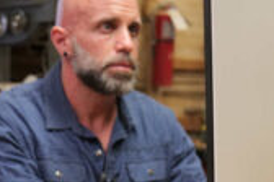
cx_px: 170
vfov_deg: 12.4
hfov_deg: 18.6
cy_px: 127
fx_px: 837
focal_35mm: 110
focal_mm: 41
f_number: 4.8
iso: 1600
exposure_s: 1/60
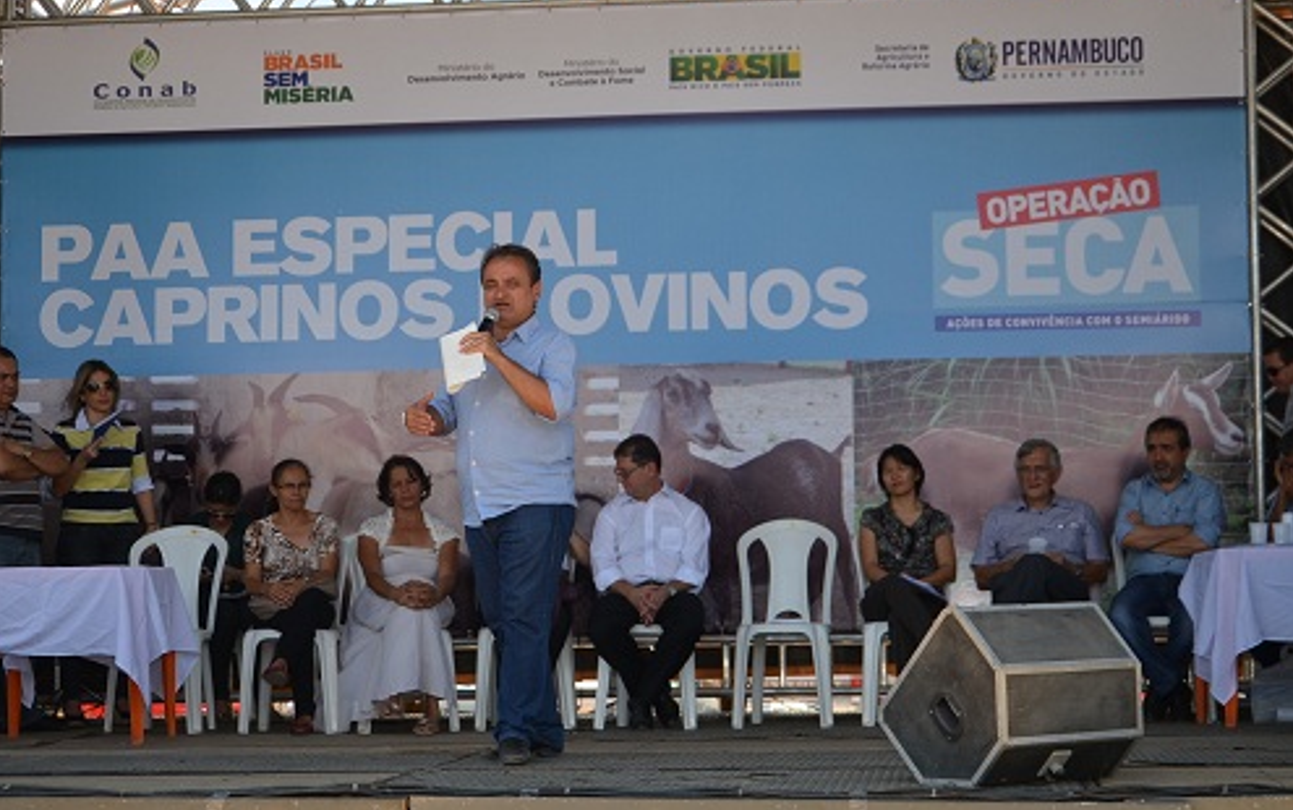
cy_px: 398
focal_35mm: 77
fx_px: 2715
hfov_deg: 26.8
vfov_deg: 17.0
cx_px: 643
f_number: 7.1
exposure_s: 1/200
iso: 100
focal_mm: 50
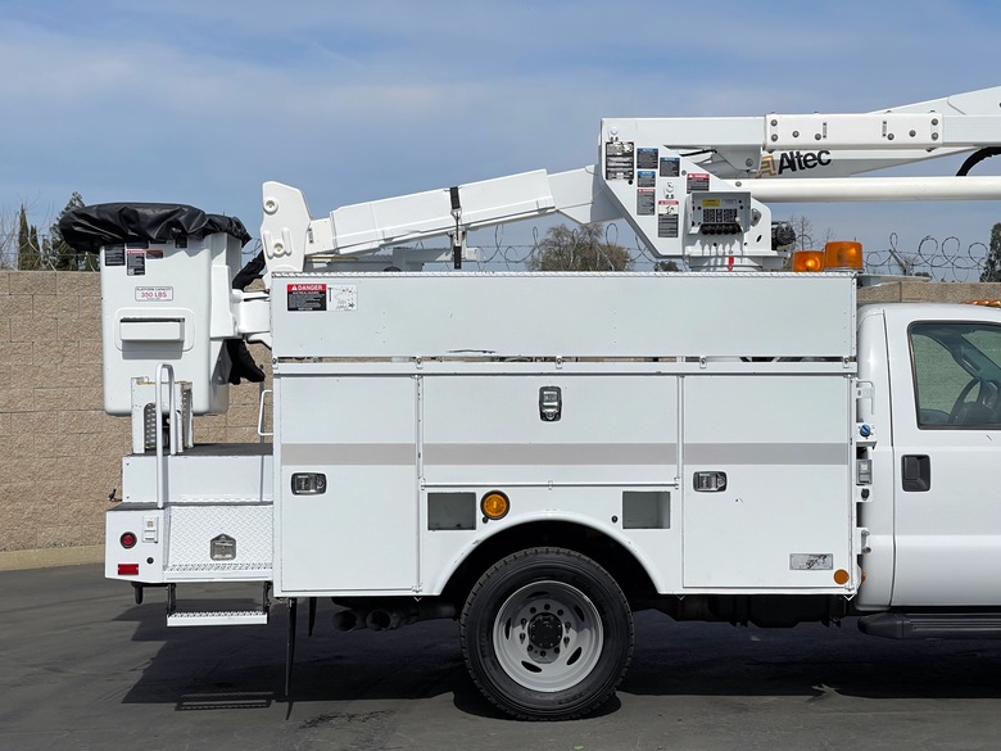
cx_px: 500
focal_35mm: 64
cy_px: 376
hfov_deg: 30.3
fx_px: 1851
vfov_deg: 22.9
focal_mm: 7.5
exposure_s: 1/3215
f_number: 2.2
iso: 20
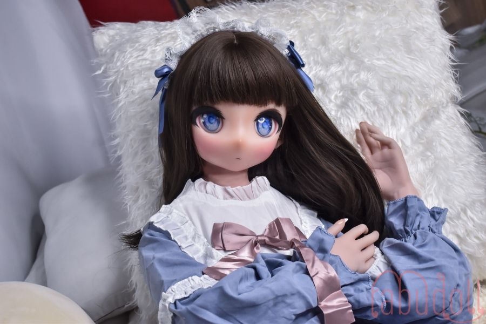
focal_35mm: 48
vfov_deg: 28.1
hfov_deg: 41.1
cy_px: 162
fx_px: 648
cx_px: 243
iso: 1000
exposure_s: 1/250
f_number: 5.6
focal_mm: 32
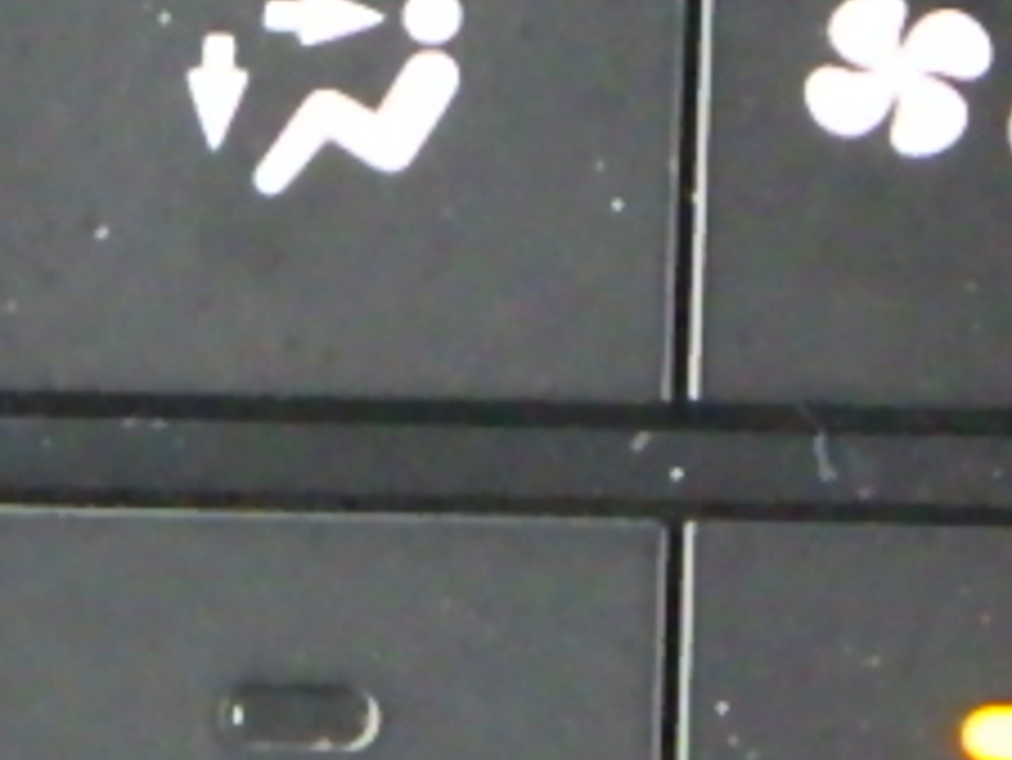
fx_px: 18633
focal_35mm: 637
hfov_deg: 3.1
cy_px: -103
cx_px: 270
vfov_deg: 2.3
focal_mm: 25
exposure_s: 1/125
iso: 1600
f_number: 5.5
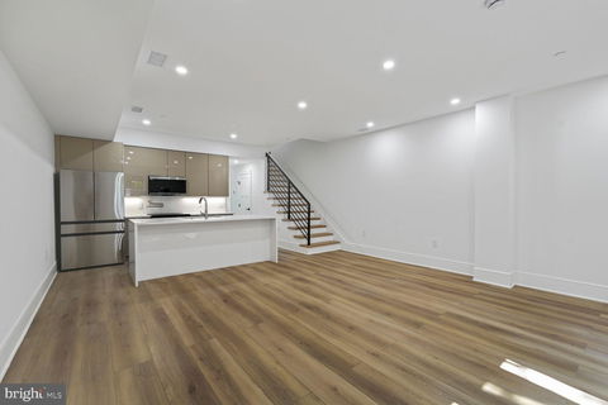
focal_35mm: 16
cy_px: 202
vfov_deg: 73.7
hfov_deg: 96.7
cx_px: 304
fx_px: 270
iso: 200
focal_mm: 16
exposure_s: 1/10
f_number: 8
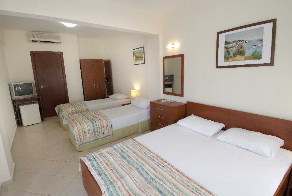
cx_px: 146
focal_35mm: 18
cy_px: 98
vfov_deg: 67.6
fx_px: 146
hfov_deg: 89.9
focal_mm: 12
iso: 100
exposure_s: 1/6
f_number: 8
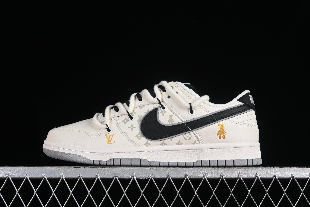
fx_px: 646
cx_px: 155
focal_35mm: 75
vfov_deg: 18.2
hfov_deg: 27.0
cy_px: 104
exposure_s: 1/80
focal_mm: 50
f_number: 8
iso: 160
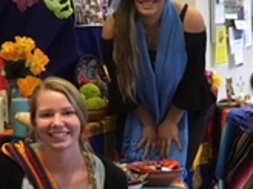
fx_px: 826
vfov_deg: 13.0
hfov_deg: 17.0
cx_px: -12
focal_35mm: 113
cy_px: 31
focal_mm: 4.15
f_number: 2.2
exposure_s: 1/30
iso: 160
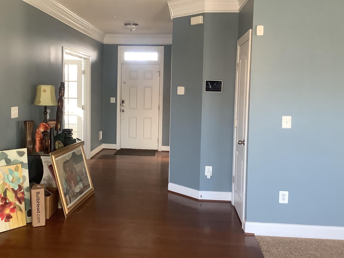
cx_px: 151
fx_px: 368
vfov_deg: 38.6
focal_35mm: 37
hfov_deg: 50.0
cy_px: 114
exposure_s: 1/60
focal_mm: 3.3
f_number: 2.4
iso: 125
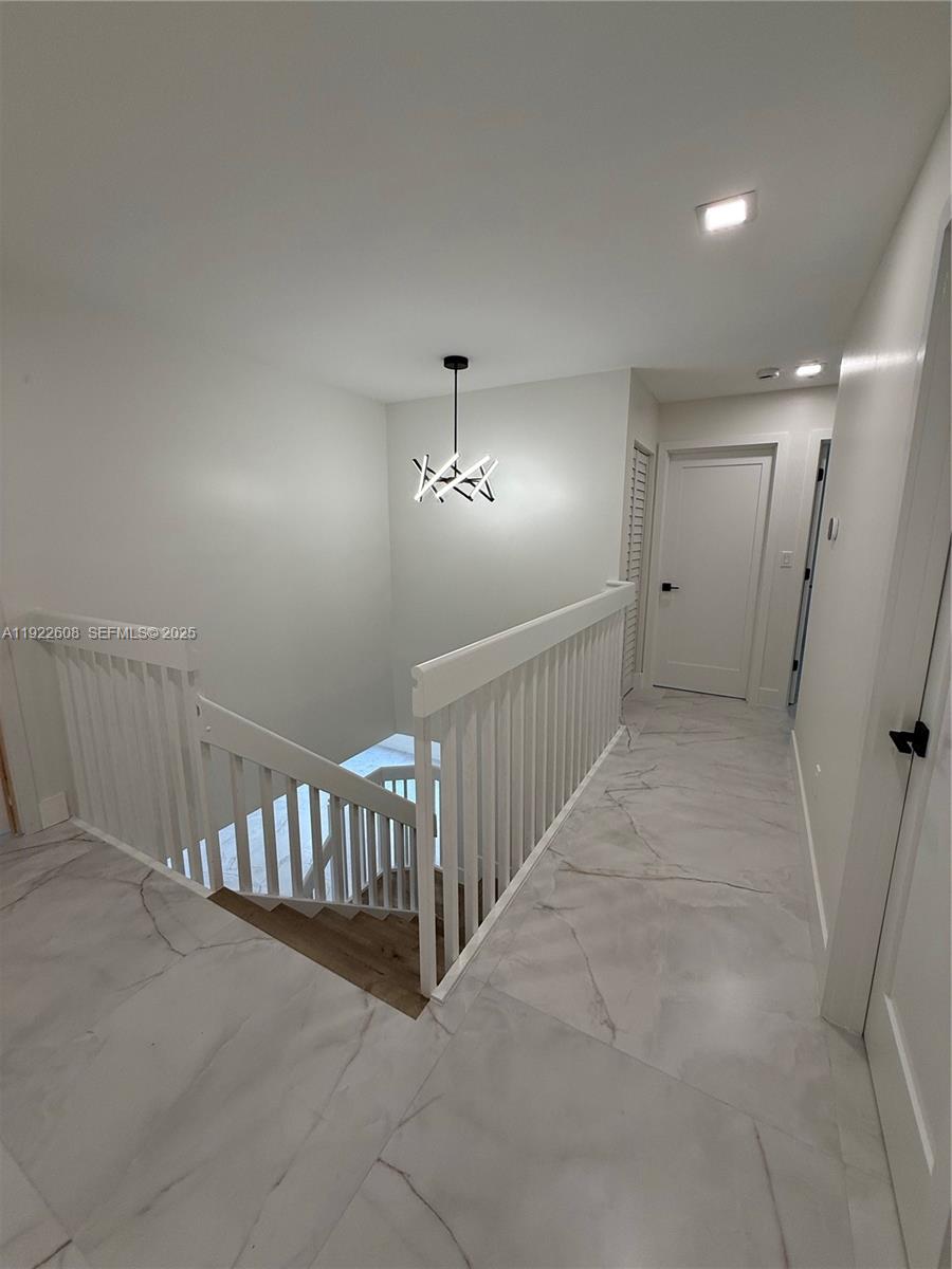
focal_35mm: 14
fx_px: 513
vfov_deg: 102.1
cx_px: 476
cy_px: 634
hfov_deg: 85.7
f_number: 2.2
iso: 100
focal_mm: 2.22
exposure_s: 1/120
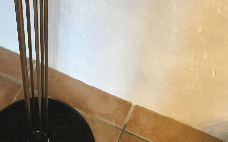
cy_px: 48
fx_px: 404
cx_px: 55
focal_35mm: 65
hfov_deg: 31.0
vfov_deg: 19.9
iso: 250
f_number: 2.4
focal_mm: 3.3
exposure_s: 1/17
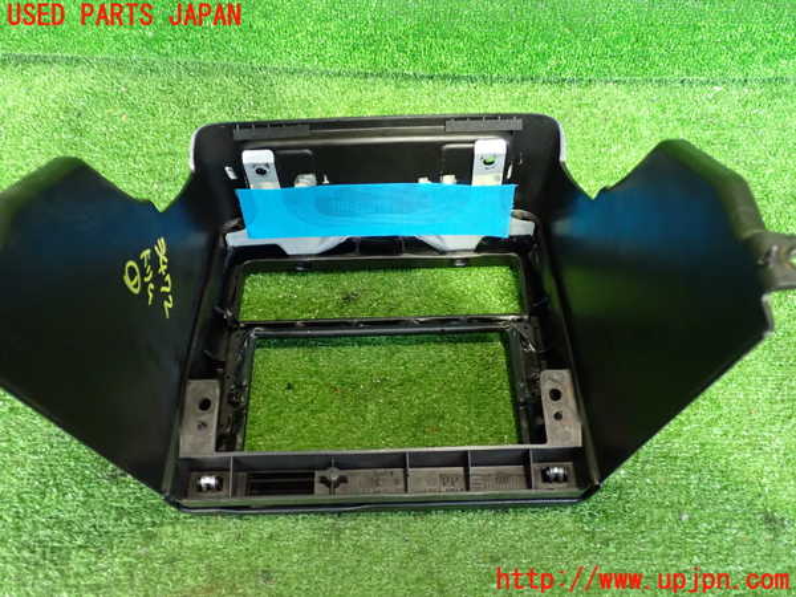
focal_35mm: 32
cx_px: 398
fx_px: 736
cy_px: 298
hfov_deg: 56.8
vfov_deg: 44.2
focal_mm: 5.79
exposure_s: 1/25
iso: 800
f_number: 2.4
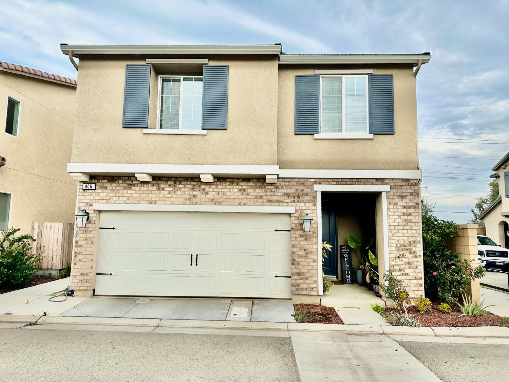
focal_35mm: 24
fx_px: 353
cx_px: 254
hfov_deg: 71.6
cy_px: 191
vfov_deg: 56.8
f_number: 1.78
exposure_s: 1/1473
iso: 80
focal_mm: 6.86
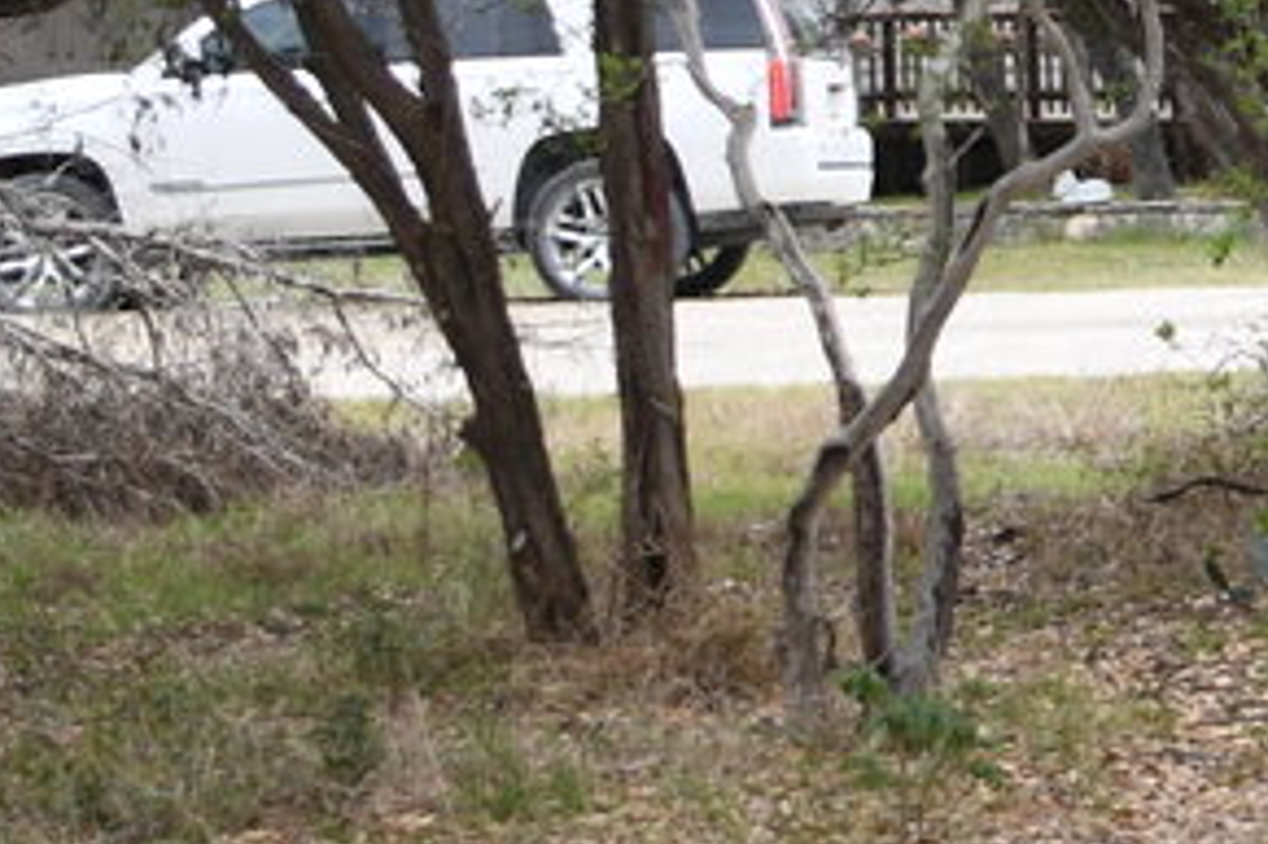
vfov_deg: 9.0
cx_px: 2580
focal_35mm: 151
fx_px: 5315
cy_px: 35
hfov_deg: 12.0
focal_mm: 18
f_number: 3.5
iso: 64
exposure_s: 1/250
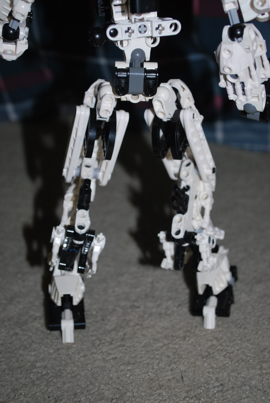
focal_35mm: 54
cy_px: 202
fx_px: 606
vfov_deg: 36.8
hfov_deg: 25.1
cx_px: 135
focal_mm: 36
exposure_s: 1/60
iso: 200
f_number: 5.3
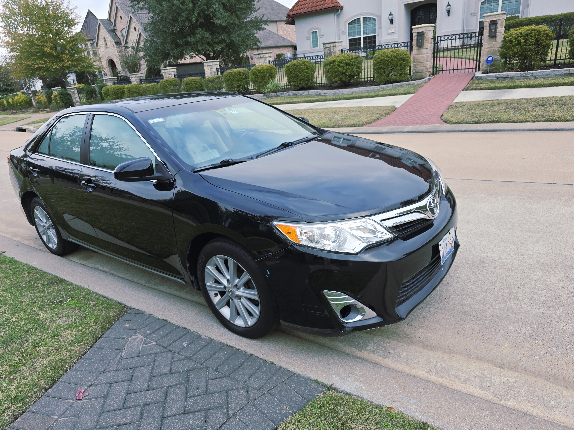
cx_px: 287
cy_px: 215
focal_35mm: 23
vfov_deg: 58.9
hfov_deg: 73.9
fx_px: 381
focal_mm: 6.3
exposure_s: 1/192
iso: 12
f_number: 1.7
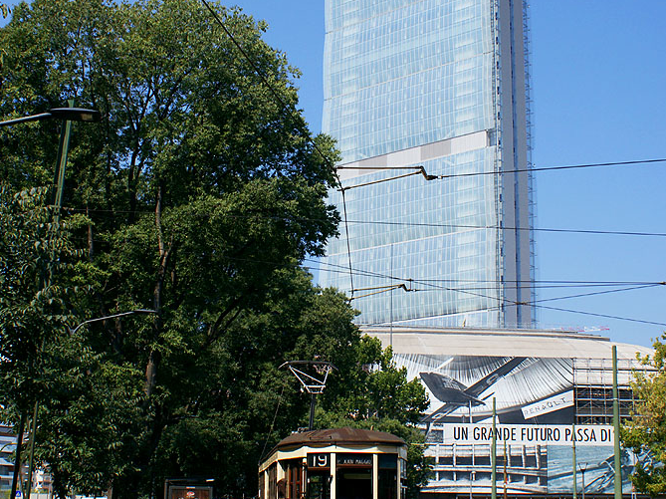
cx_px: 335
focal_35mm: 53
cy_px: 217
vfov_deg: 27.5
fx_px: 1019
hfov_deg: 36.2
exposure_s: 1/500
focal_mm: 24
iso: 200
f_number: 9
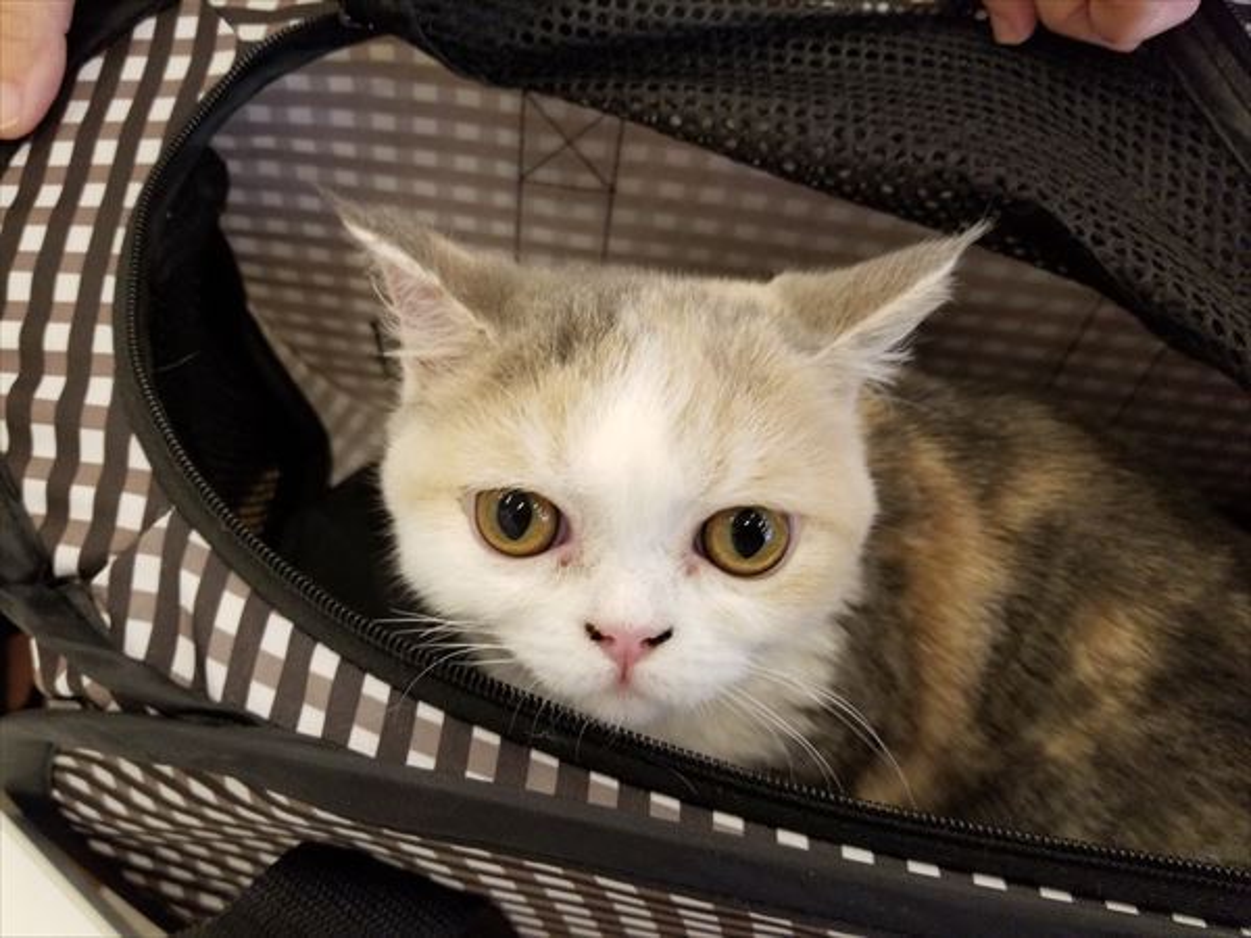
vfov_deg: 53.1
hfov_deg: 67.3
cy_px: 469
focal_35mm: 26
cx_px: 626
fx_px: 940
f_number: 1.7
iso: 320
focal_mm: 4.25
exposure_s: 1/100
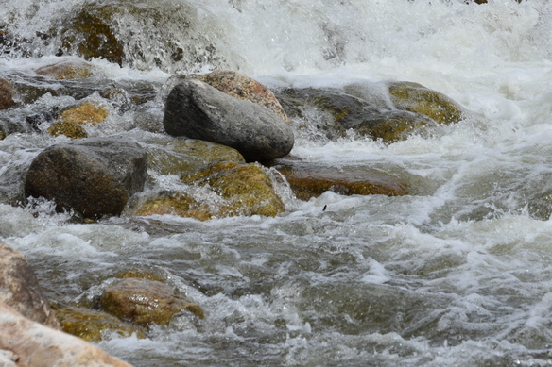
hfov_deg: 6.5
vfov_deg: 4.3
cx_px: 525
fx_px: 4874
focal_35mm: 318
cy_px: -22
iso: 100
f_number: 9
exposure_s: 1/320
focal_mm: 145
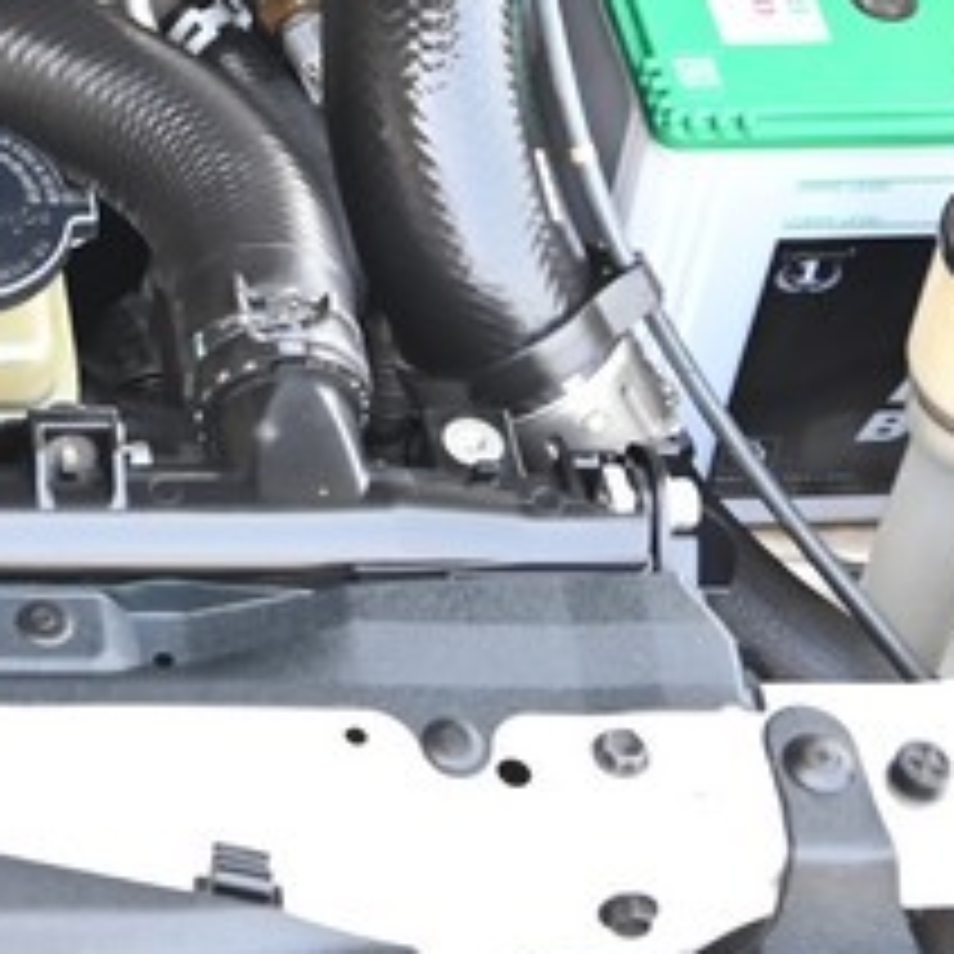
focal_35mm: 137
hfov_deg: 12.0
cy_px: -472
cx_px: -612
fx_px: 4272
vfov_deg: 12.2
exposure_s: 1/125
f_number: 5.6
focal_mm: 31
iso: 800
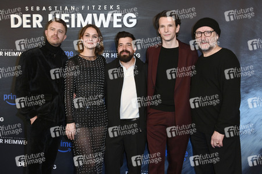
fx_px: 305
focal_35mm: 42
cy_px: 87
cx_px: 131
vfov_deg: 31.8
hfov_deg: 46.4
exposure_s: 1/250
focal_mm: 42
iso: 1600
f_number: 6.3
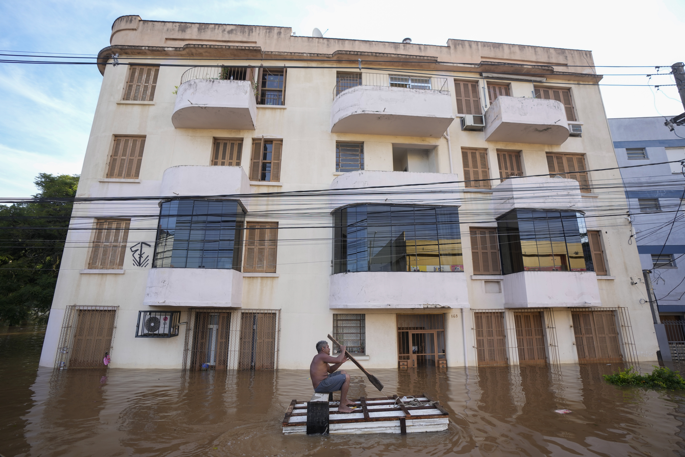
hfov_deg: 96.7
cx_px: 342
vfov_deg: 73.7
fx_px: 304
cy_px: 228
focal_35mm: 16
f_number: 2.8
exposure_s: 1/800
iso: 320
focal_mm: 16
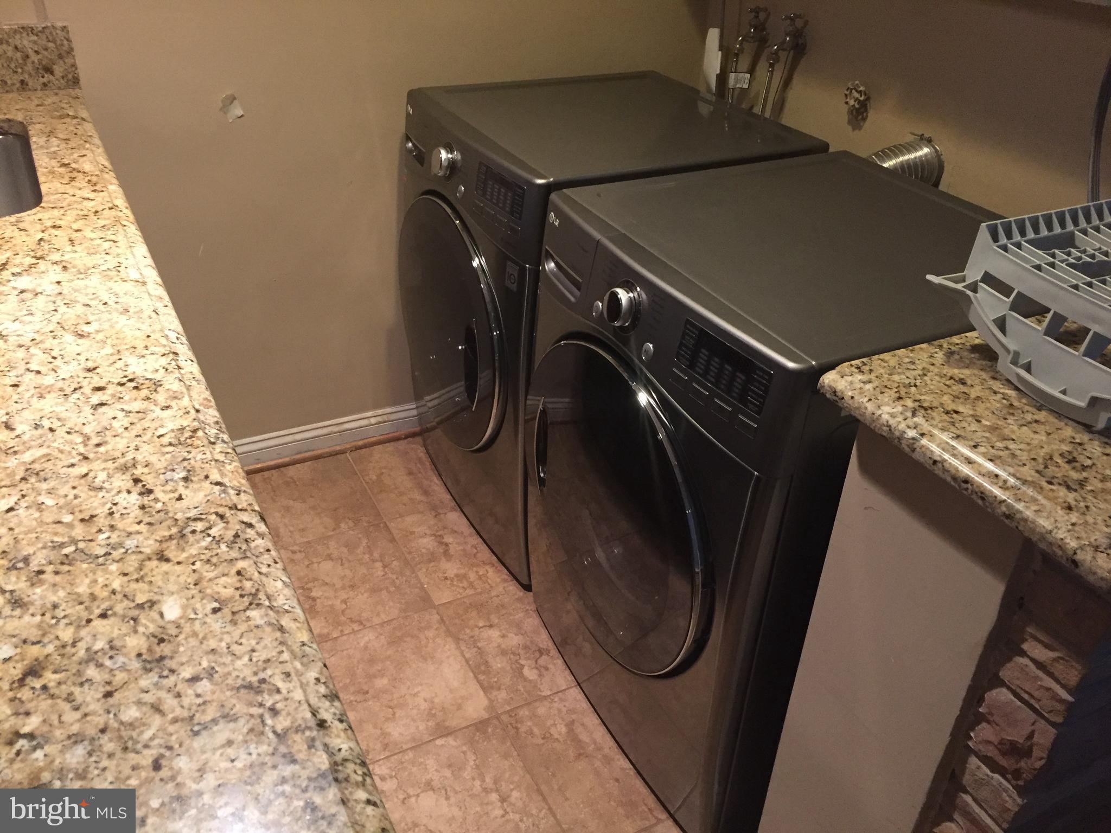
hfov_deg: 61.7
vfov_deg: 48.2
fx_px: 931
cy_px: 416
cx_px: 556
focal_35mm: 29
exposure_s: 1/20
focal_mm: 4.15
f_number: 2.2
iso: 250
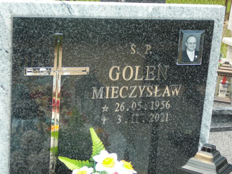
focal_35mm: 77
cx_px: 116
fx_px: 516
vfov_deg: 19.1
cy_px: 87
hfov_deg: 25.3
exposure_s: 1/100
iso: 80
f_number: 3.7
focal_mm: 11.5
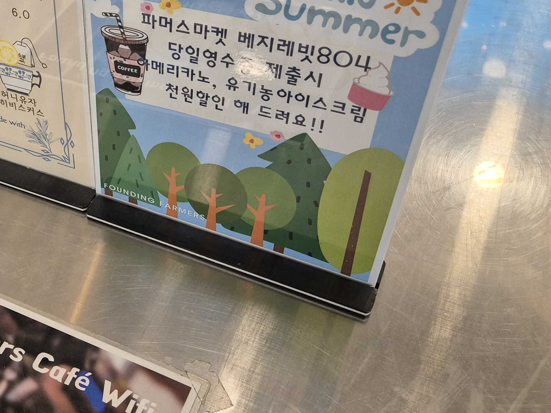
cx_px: 22
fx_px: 716
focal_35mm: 45
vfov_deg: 31.8
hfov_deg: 38.2
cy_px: 126
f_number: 1.8
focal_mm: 5.4
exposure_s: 1/120
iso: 200
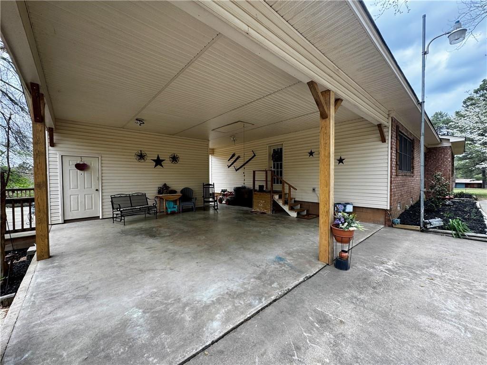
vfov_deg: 85.7
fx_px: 197
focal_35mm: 14
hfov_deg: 102.1
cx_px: 244
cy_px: 182
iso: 40
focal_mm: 2.22
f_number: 2.2
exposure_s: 1/200
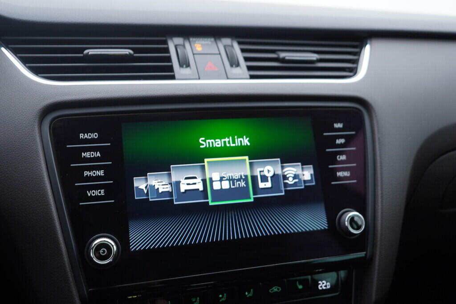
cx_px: 228
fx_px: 456
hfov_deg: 53.1
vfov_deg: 36.9
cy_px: 152
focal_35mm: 36
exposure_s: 1/40
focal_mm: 24
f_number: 2.8
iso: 125
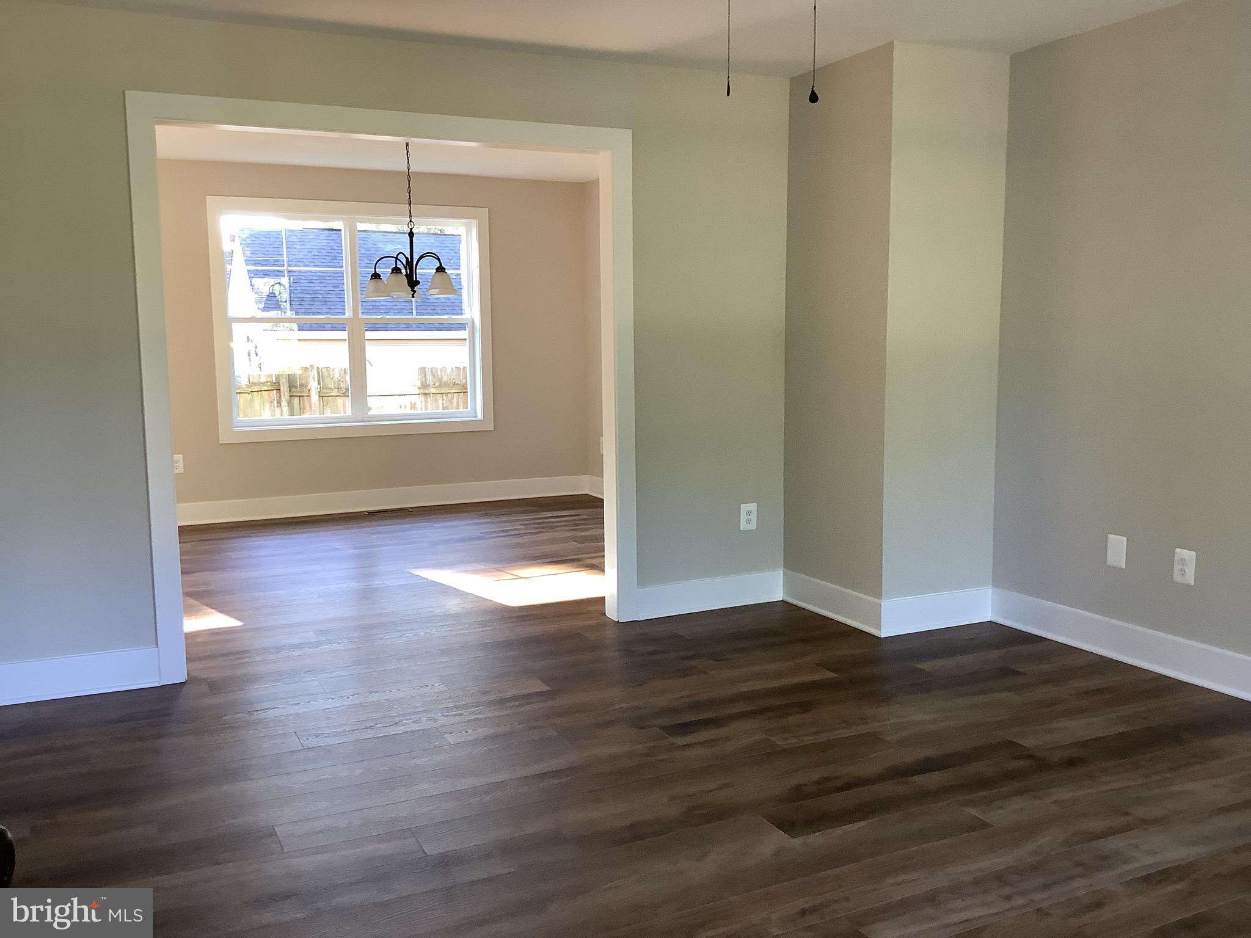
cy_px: 469
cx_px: 626
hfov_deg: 58.4
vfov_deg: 45.4
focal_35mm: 31
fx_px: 1120
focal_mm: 3.3
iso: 100
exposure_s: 1/60
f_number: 2.4
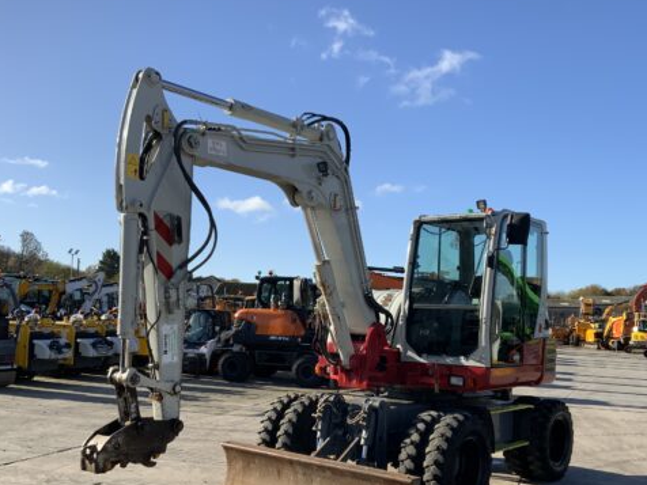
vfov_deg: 36.6
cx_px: 364
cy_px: 306
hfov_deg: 47.8
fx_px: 729
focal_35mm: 39
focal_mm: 3
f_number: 1.8
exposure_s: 1/1490
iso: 16
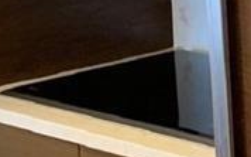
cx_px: 261
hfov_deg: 11.1
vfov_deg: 7.0
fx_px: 1272
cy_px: -28
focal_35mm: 186
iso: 250
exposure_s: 1/60
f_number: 1.8
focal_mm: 4.25
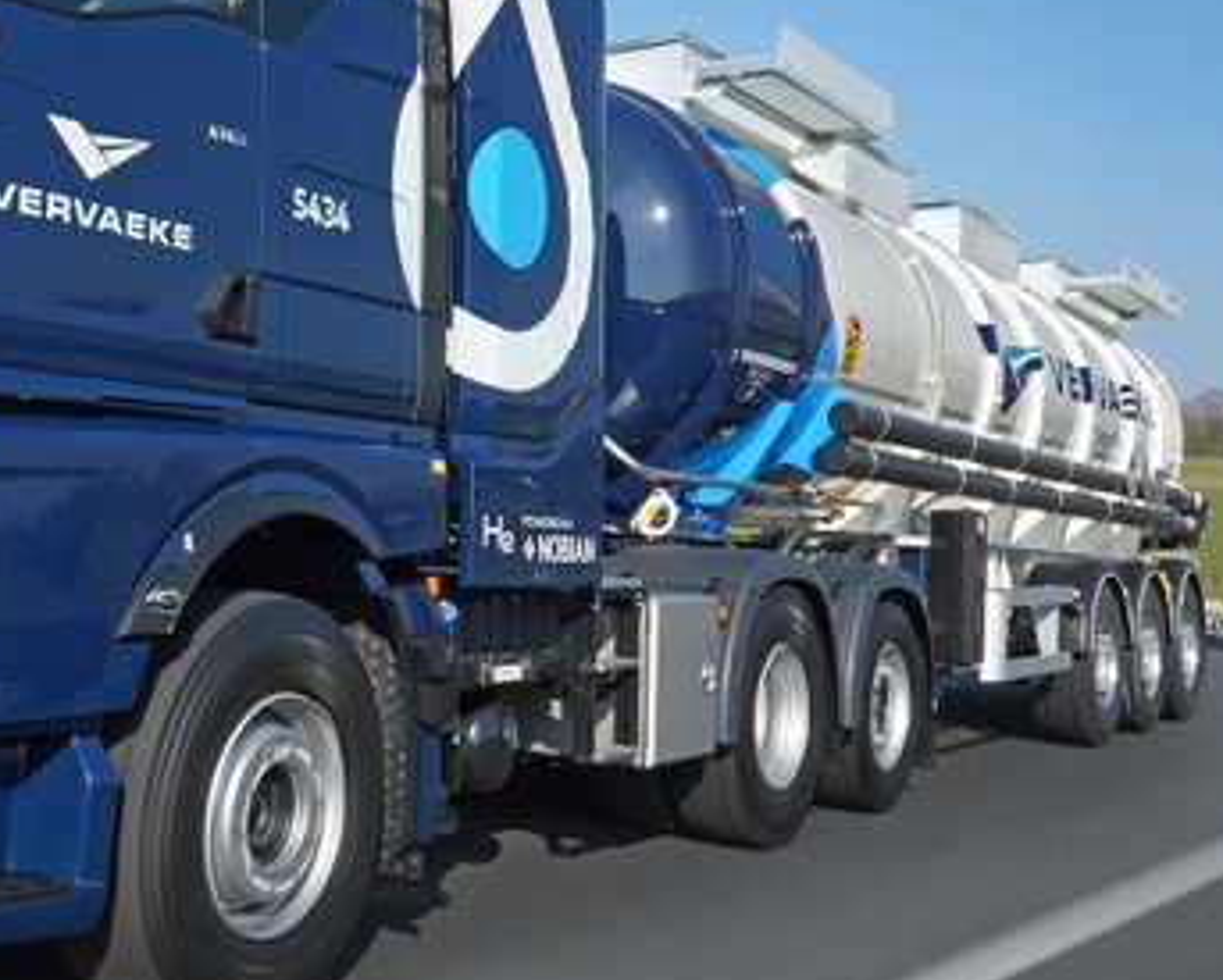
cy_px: 344
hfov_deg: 37.0
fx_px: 1703
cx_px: 125
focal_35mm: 47
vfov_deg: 31.9
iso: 200
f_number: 22
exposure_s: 1/45
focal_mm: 20
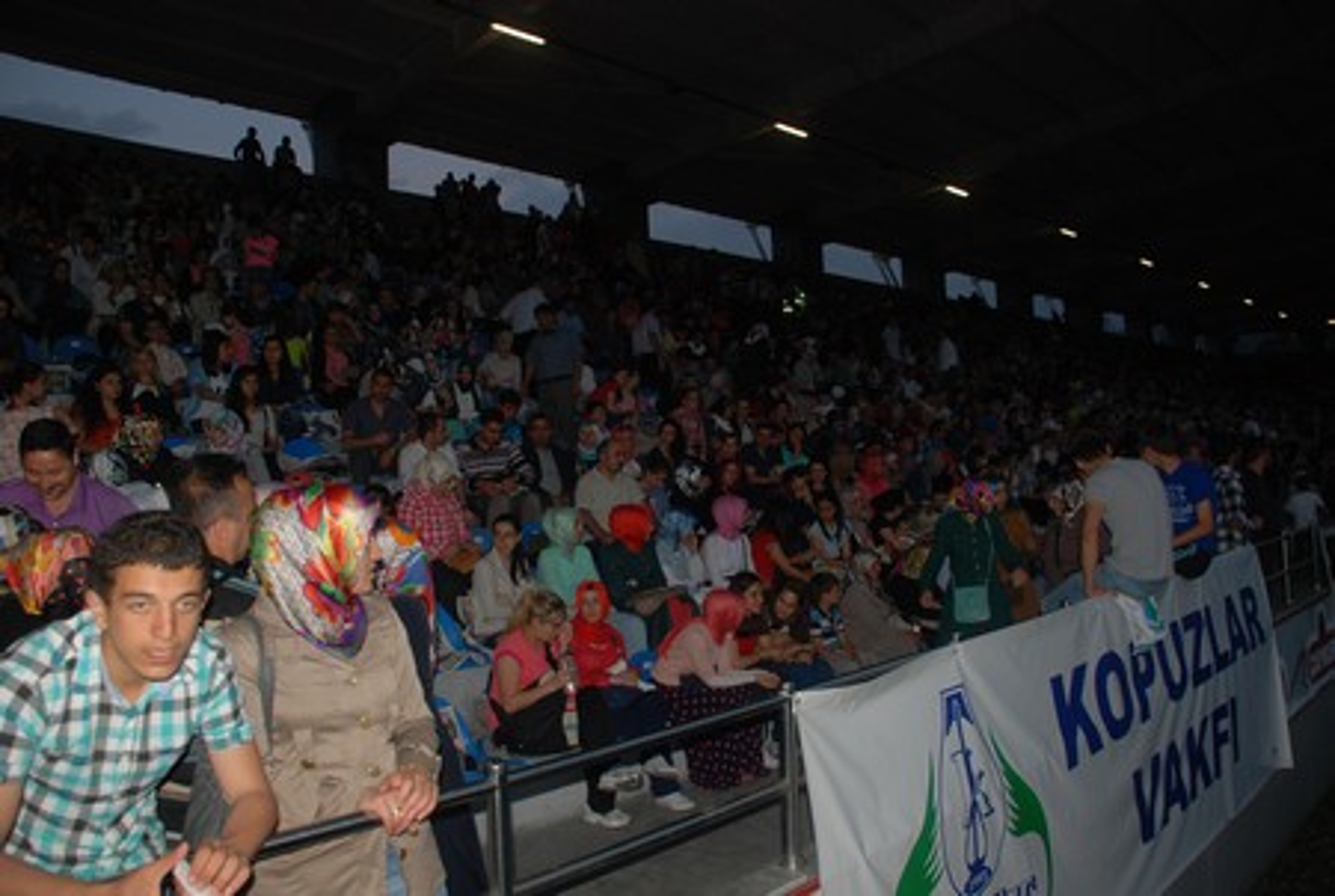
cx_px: 668
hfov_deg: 67.3
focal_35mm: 27
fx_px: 1003
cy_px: 448
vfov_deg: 48.1
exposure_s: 1/60
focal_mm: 18
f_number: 3.5
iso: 200
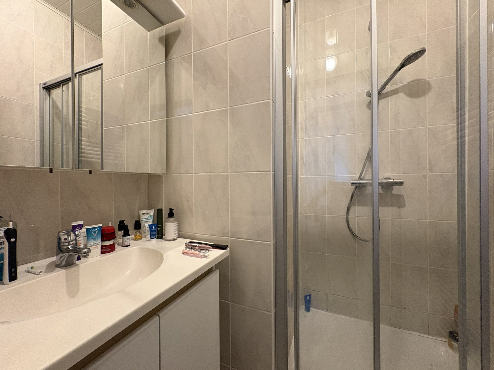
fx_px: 200
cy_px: 185
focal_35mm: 14
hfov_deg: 102.1
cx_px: 247
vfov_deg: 85.7
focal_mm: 2.22
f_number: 2.2
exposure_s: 1/50
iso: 500
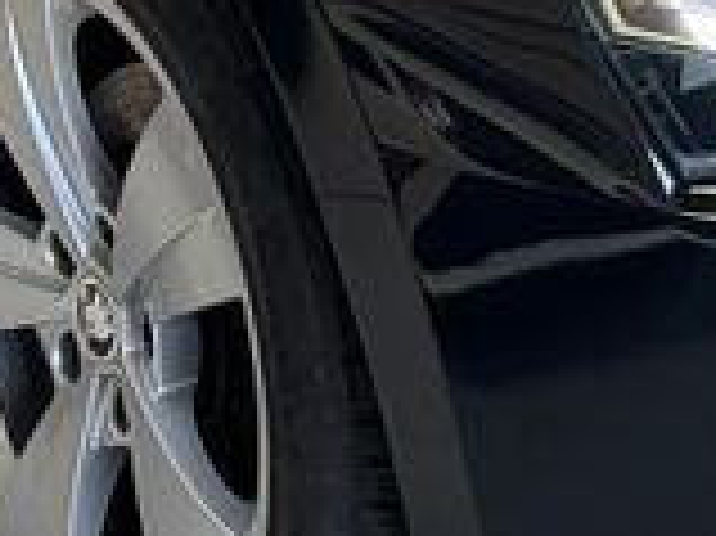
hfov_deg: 12.8
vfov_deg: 9.1
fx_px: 3204
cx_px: 342
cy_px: -441
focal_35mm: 155
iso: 200
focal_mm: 6.76
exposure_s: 1/60
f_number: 1.78
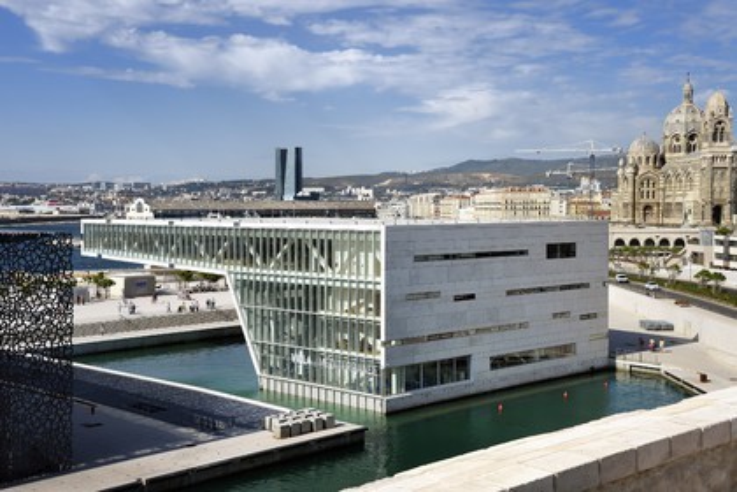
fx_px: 983
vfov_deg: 28.1
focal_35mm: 48
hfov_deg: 41.1
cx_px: 368
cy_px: 246
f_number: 13
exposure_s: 1/250
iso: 200
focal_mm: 48
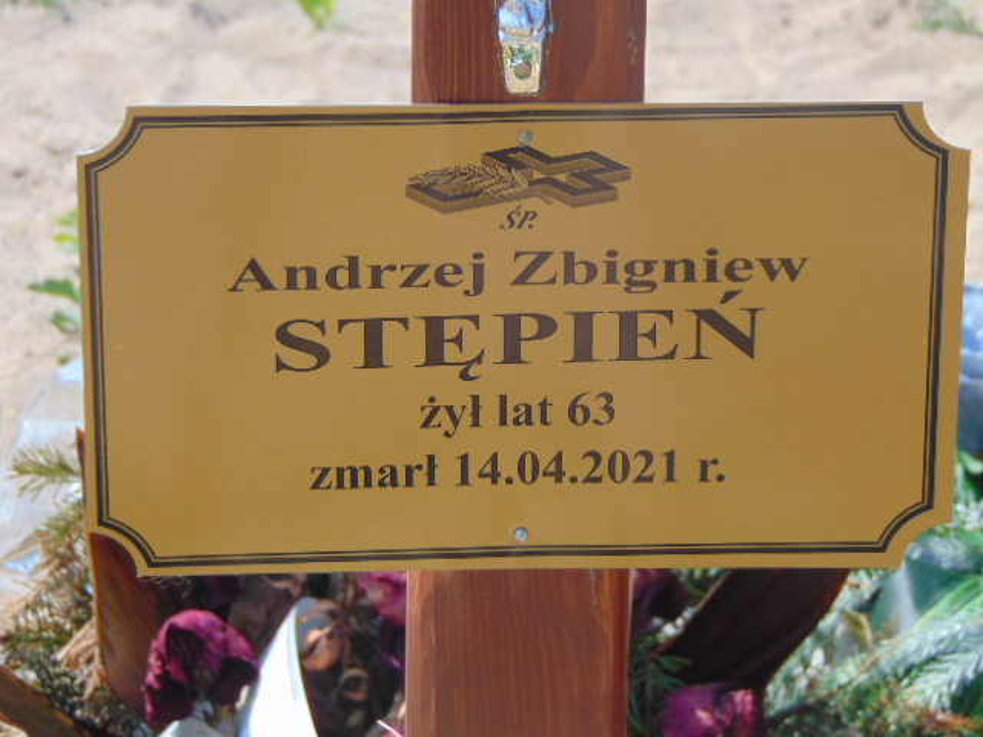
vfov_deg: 9.1
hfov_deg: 12.0
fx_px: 4657
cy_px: 368
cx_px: 492
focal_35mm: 164
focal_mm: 29.5
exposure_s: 1/500
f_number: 4
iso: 80
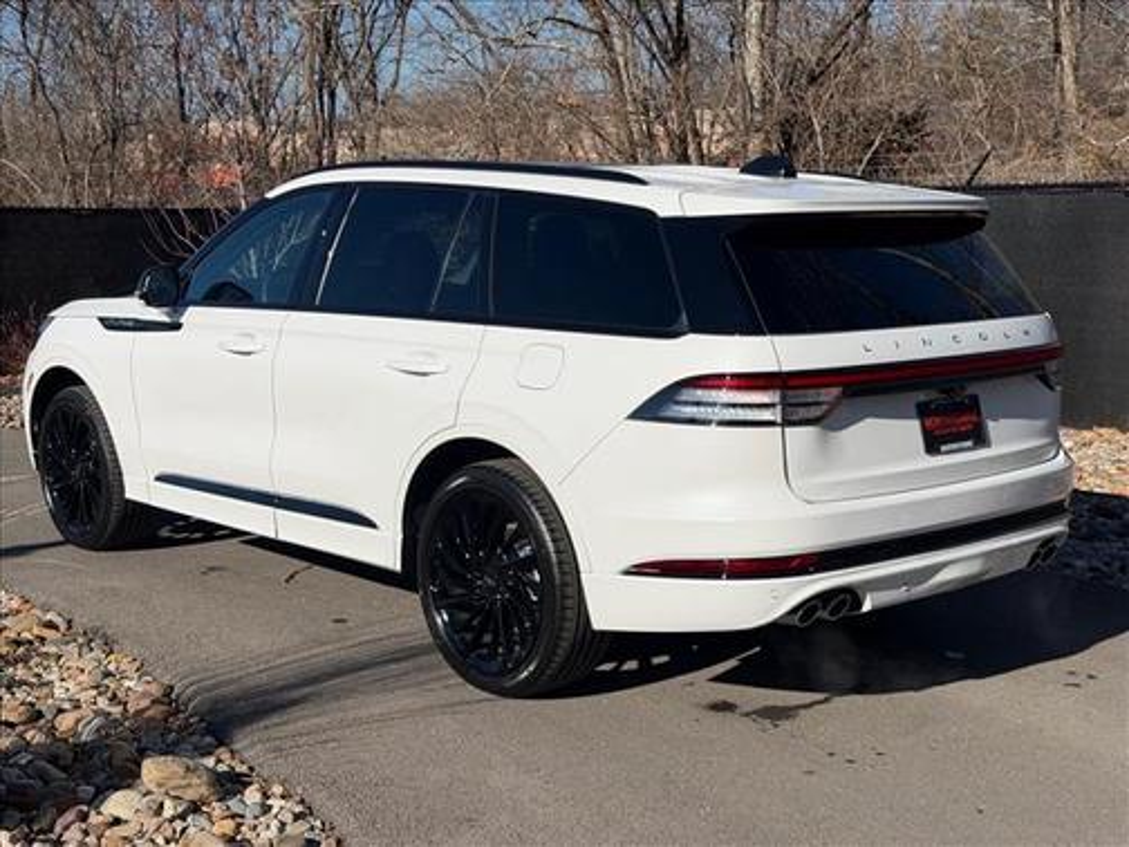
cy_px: 424
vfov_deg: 30.3
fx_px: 1566
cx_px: 564
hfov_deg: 39.7
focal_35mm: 48
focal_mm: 6.76
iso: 80
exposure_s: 1/13333
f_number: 1.78
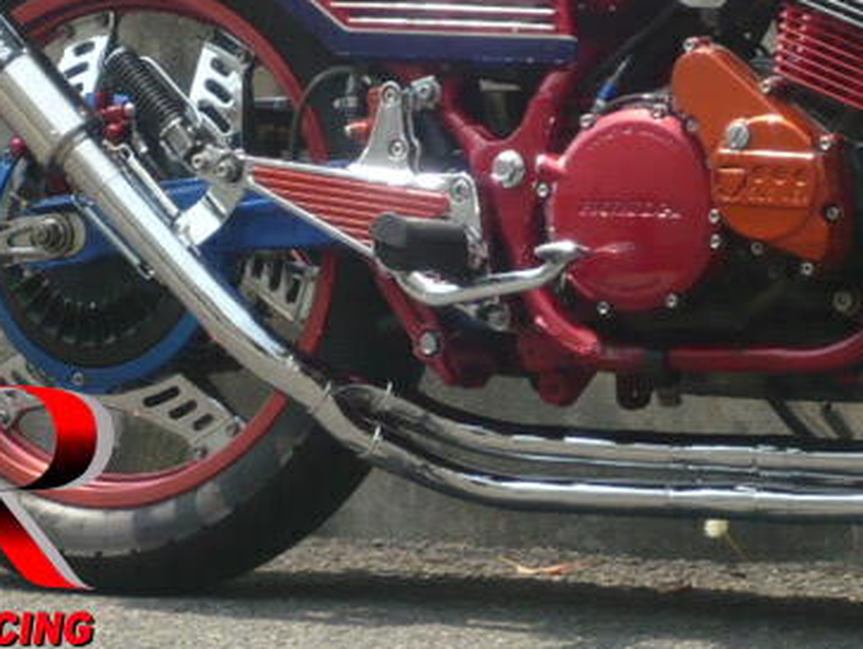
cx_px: 521
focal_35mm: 243
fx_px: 6064
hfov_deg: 8.1
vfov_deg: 6.1
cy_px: 93
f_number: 5.4
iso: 100
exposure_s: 1/160
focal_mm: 15.2
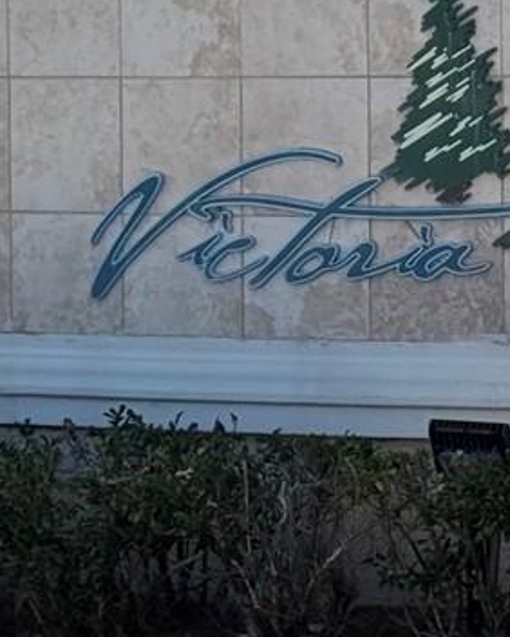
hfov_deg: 7.2
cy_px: 235
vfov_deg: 9.1
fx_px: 4015
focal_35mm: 213
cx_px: 477
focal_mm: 6.76
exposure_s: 1/3096
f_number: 1.78
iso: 100
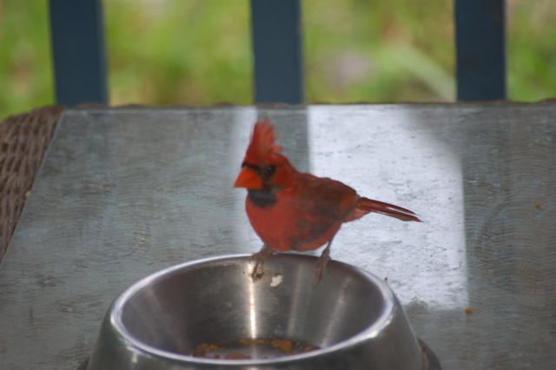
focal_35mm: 300
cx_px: 278
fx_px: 4631
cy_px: 185
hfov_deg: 6.9
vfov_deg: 4.6
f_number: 5.6
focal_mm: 200
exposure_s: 1/80
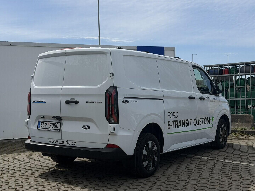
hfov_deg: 39.7
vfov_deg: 30.3
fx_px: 354
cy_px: 96
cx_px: 128
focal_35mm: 48
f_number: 1.78
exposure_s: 1/9901
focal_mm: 6.76
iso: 80
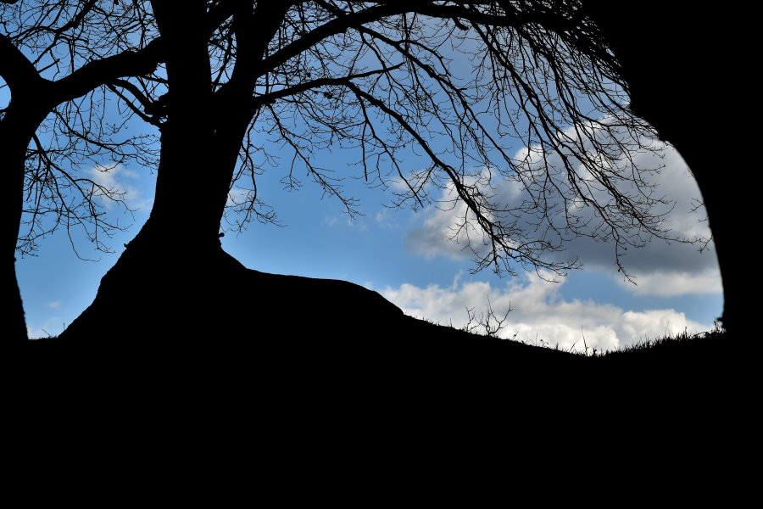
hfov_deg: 16.1
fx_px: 2702
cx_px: 382
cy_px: 254
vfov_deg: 10.8
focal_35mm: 128
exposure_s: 1/400
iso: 100
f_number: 11
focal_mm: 85
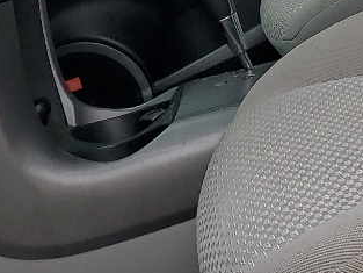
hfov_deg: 14.8
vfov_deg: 10.8
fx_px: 1395
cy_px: -109
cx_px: 237
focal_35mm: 133
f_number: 1.5
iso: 50
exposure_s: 1/833
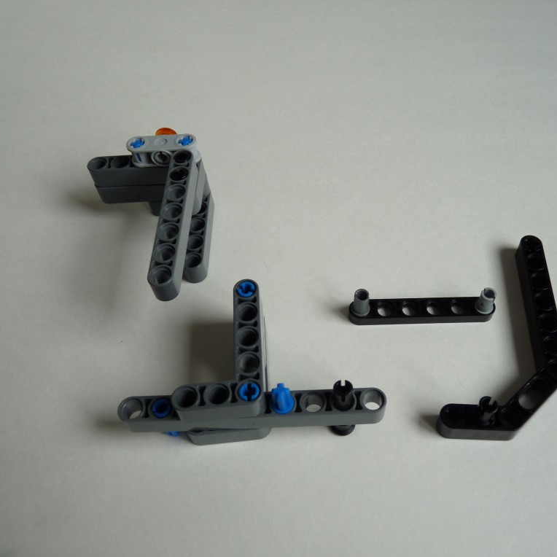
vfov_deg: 51.1
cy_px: 279
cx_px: 338
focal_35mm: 32
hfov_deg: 50.7
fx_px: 583
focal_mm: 4.8
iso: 100
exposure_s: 1/160
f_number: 2.8
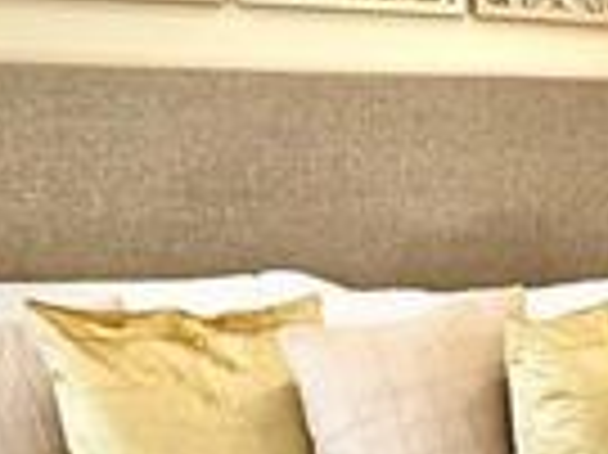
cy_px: 494
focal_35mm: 73
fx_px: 1281
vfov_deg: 19.3
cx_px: 687
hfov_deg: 24.7
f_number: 2.2
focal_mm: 2.22
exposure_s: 1/120
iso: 200
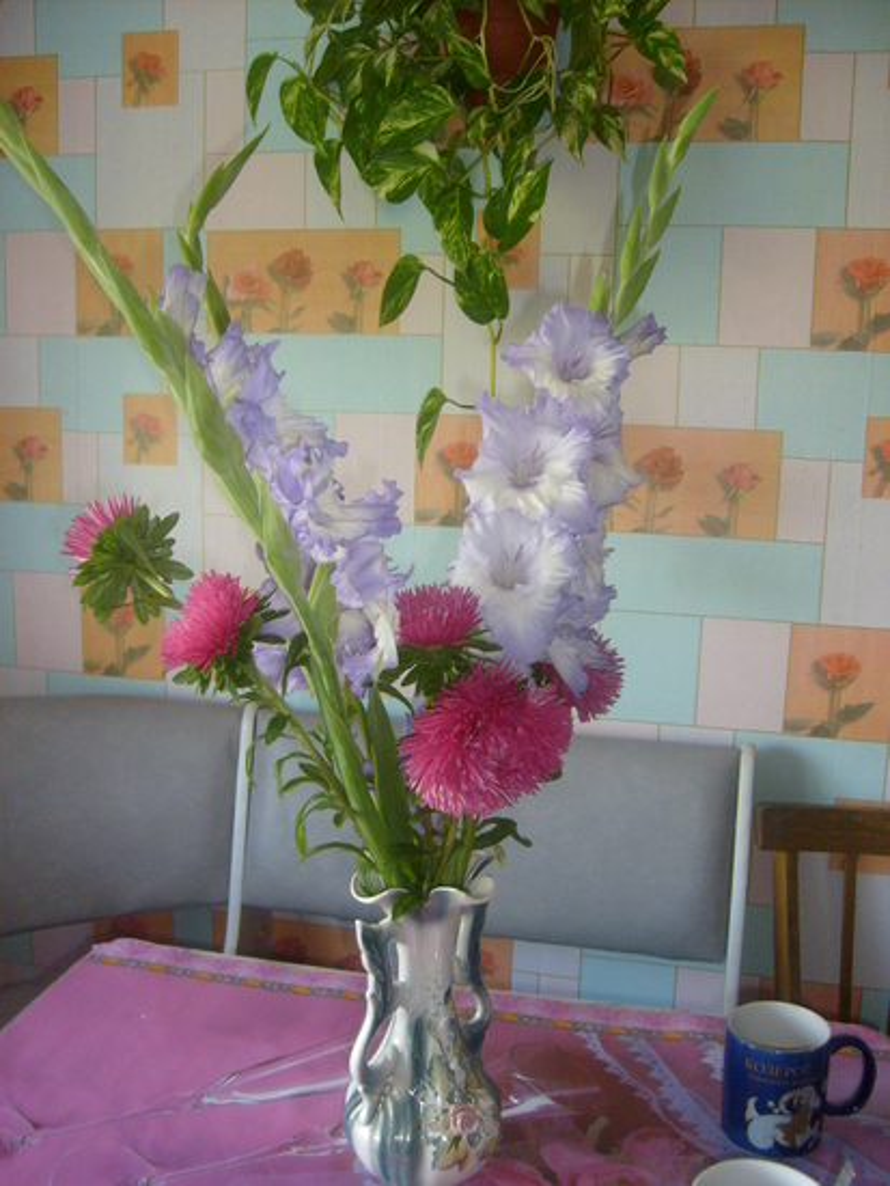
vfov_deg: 52.6
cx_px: 445
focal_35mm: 35
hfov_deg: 40.7
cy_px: 593
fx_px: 1199
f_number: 2.8
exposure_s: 1/45
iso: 100
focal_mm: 5.8
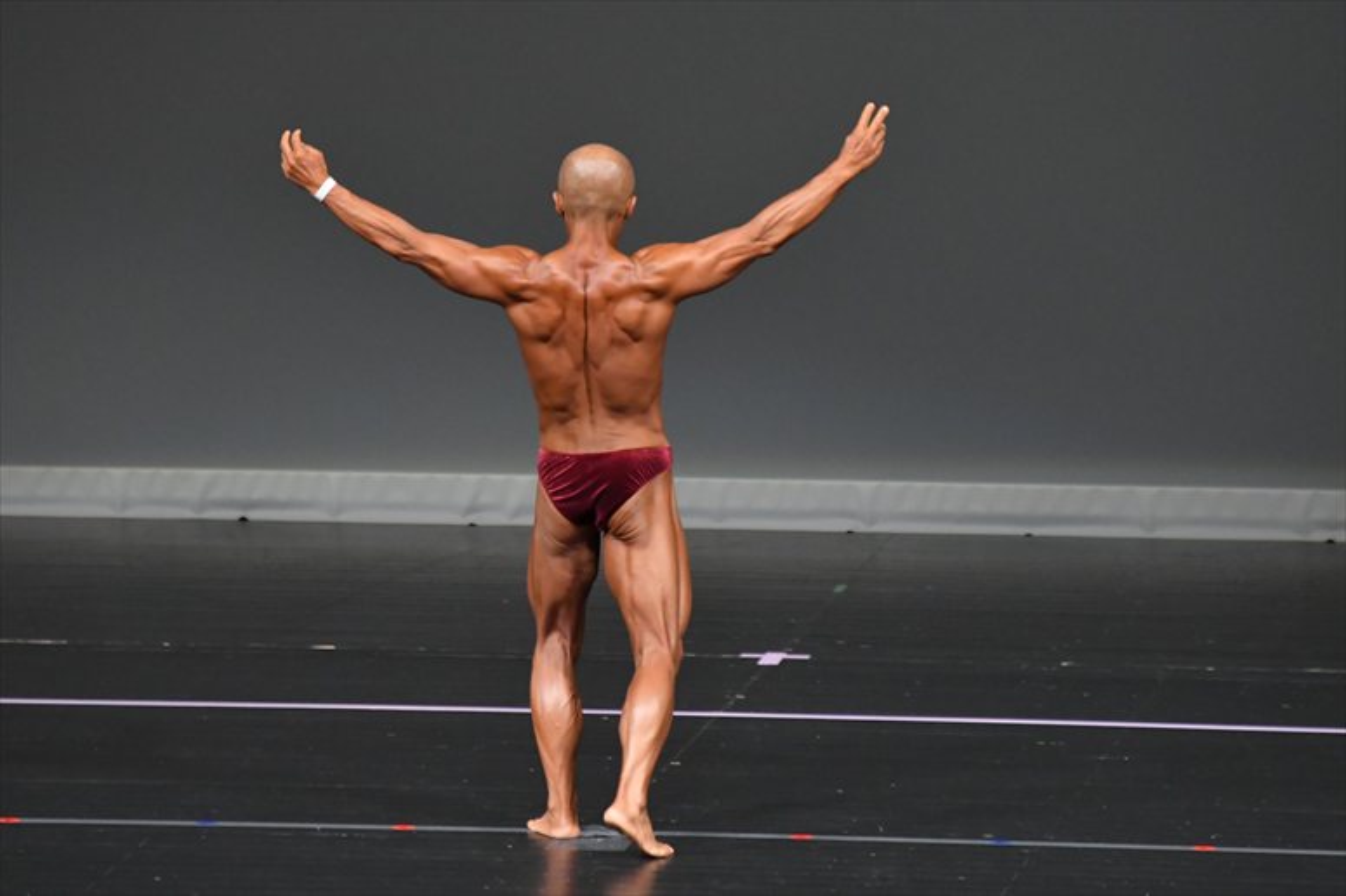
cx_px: 673
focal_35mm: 375
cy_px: 448
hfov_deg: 5.5
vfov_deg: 3.7
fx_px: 14014
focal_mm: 250
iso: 4000
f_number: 5.6
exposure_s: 1/400
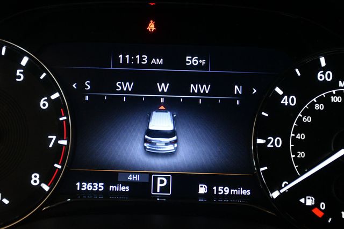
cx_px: 172
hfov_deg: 30.1
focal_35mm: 67
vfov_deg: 20.3
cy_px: 114
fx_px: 640
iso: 2000
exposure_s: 1/125
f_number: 4.5
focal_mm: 45
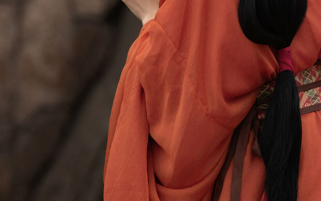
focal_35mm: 390
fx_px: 3411
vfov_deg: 3.4
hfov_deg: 5.4
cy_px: 10
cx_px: 199
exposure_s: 1/320
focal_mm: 200
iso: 200
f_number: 3.5
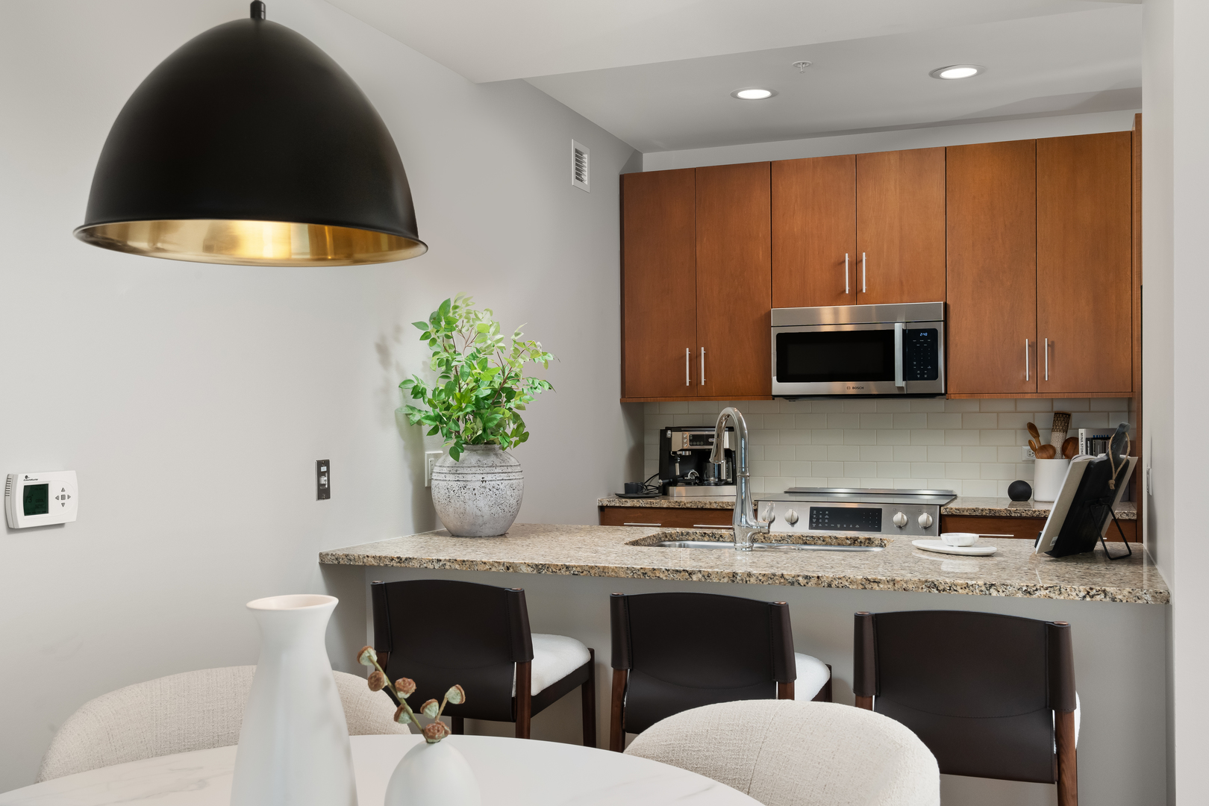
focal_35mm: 35
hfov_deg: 54.4
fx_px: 1175
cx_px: 604
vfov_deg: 37.9
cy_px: 403
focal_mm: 35
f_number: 11
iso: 400
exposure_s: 1/60
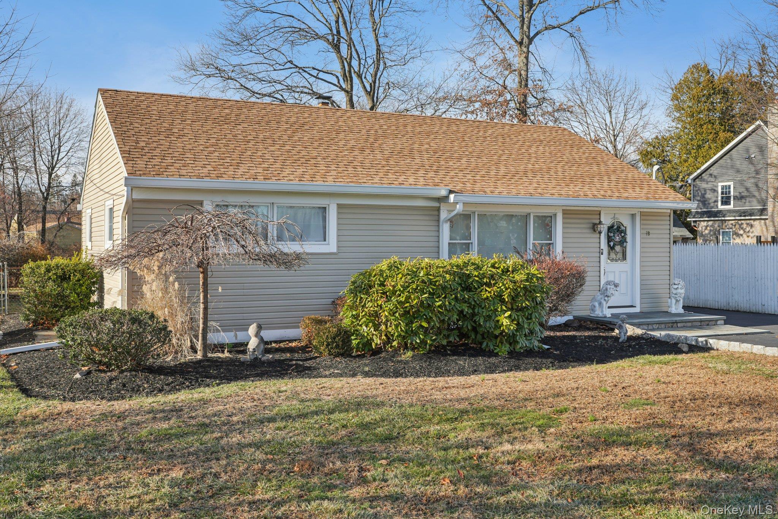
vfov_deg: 37.8
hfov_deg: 54.4
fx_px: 756
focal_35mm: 35
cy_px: 260
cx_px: 389
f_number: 8
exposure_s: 1/100
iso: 100
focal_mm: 35
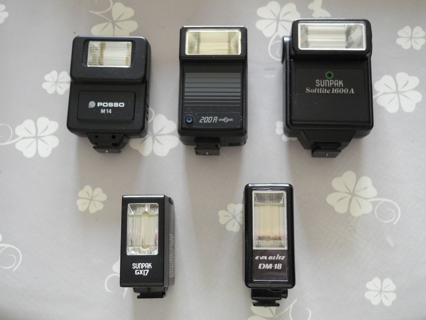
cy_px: 160
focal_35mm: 41
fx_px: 505
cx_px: 213
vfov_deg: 35.1
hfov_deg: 45.8
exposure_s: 1/26.5
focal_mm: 8.8
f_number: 3.2
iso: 400
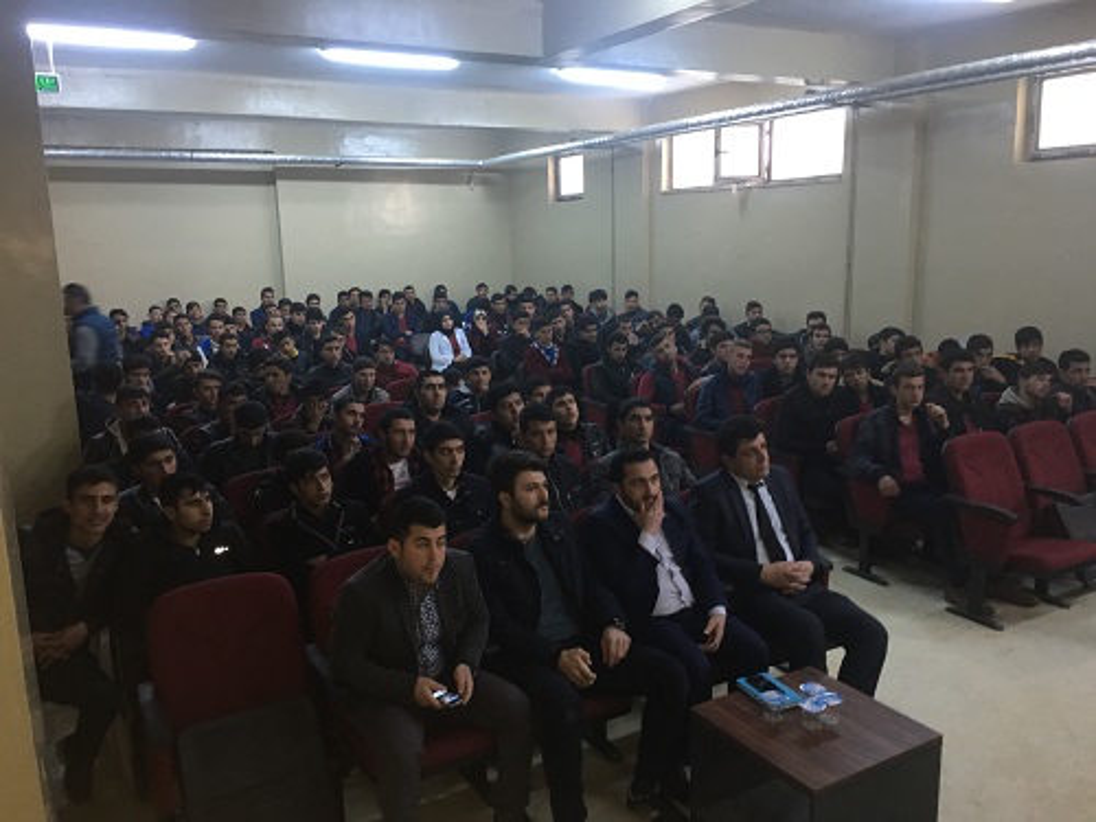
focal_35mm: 29
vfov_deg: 48.2
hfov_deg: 61.7
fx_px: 918
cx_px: 548
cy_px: 411
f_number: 2.2
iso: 125
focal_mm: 4.15
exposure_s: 1/25
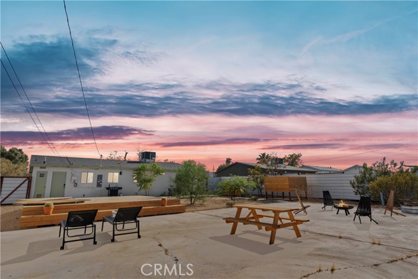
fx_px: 221
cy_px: 140
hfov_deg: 86.9
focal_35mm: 19
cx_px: 209
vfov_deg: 64.6
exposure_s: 1/400
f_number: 11
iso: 400
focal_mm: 19
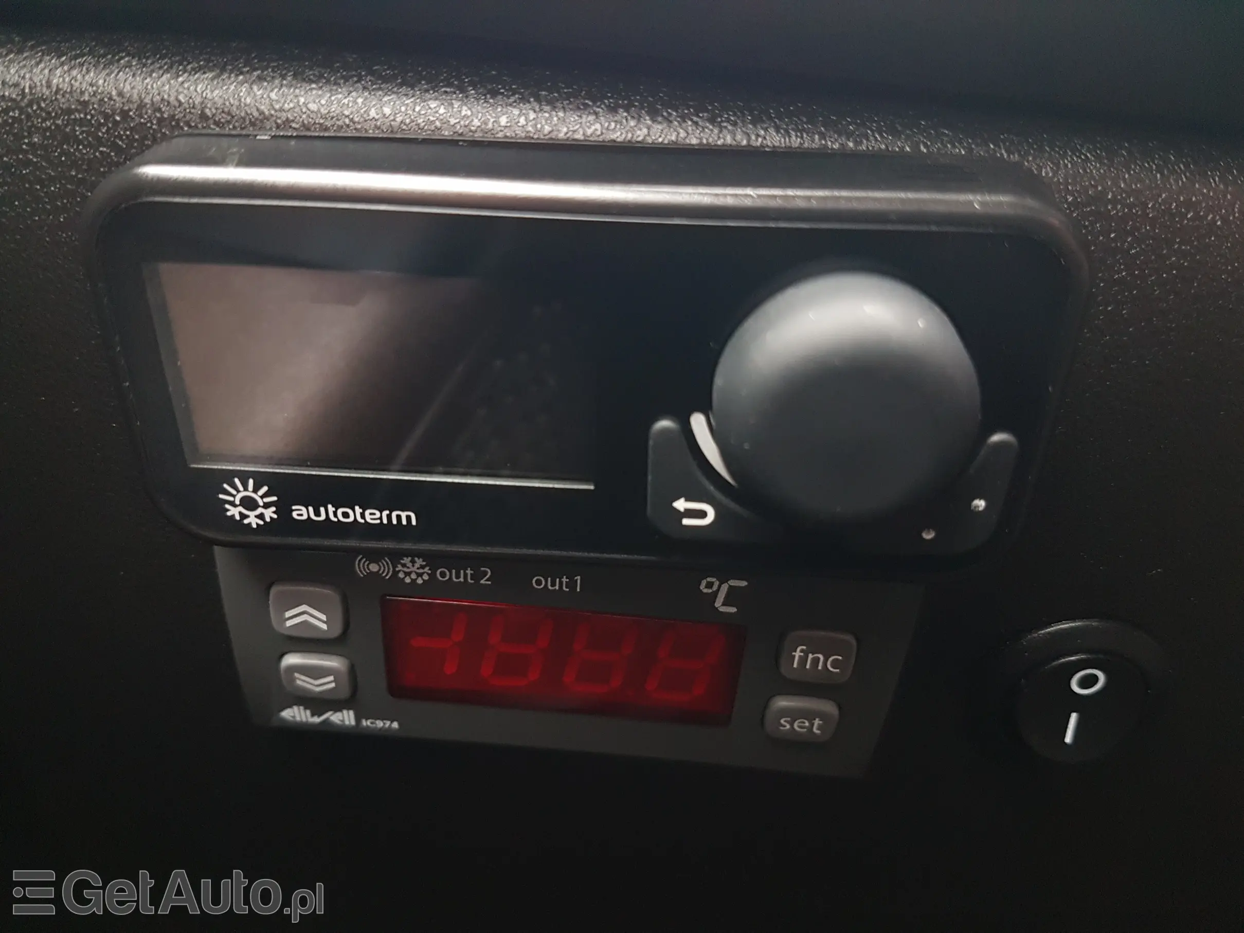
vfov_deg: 53.1
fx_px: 934
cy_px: 466
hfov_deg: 67.3
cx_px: 622
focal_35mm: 26
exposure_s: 1/16
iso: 200
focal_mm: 4.2
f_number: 1.7
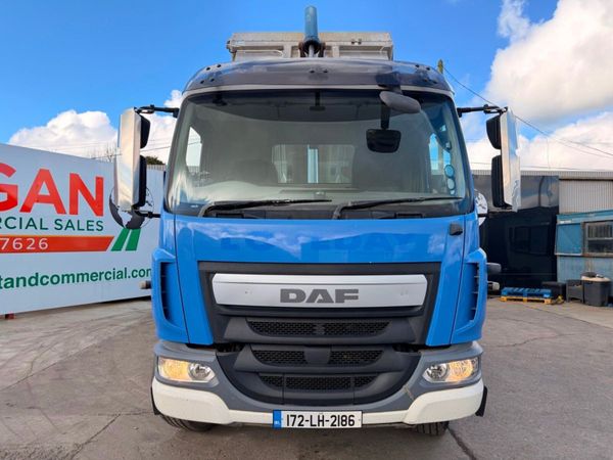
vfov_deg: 56.8
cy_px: 230
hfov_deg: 71.6
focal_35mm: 24
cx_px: 306
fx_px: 425
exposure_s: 1/1192
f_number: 1.78
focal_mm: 6.76
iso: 100
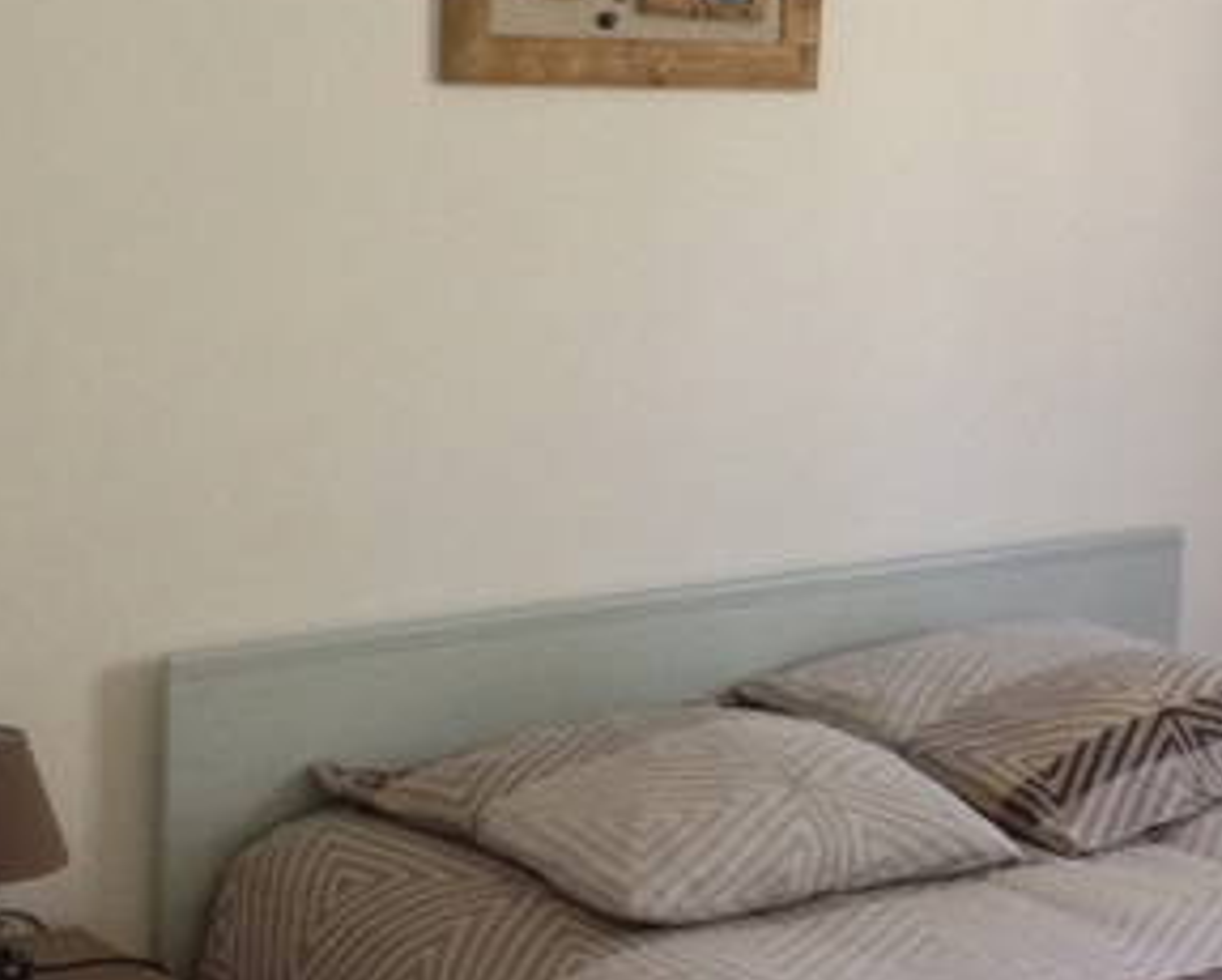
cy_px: 345
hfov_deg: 20.1
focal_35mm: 94
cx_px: 1035
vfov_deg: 16.4
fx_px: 3402
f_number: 2.4
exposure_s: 1/20
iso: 200
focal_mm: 4.28
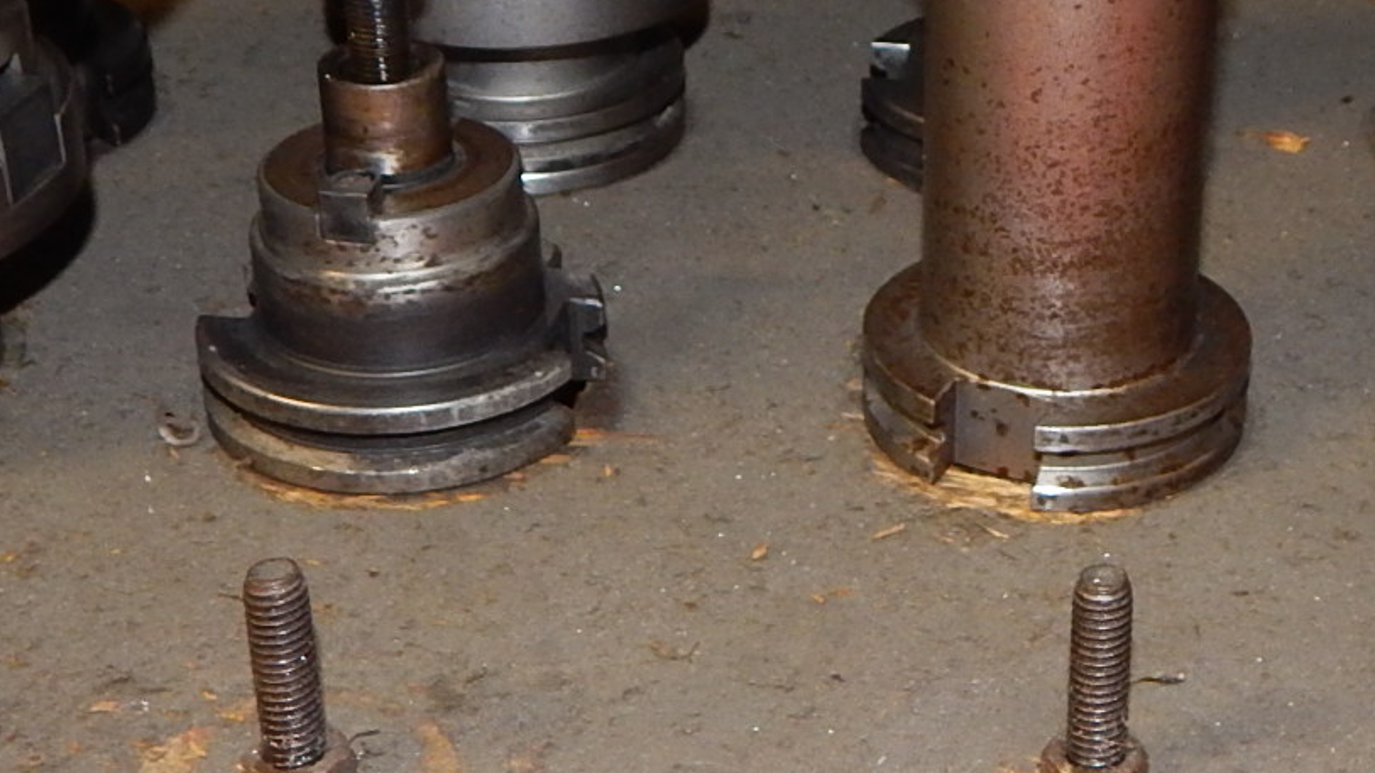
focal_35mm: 67
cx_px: 1084
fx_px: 2442
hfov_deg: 30.7
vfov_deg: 18.0
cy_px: 293
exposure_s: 1/30
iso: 200
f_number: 3
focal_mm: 4
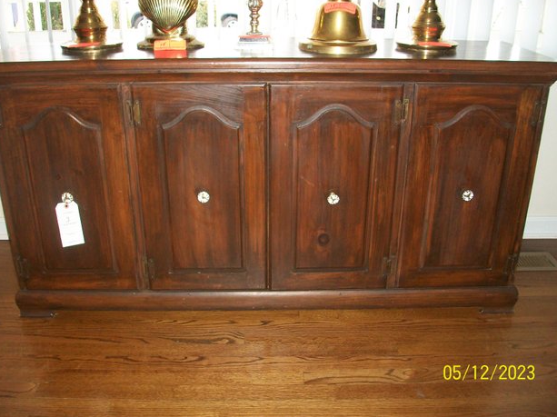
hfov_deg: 52.7
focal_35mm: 35
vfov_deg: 40.7
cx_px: 278
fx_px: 563
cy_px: 206
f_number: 2.8
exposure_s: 1/60
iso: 160
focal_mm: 5.7
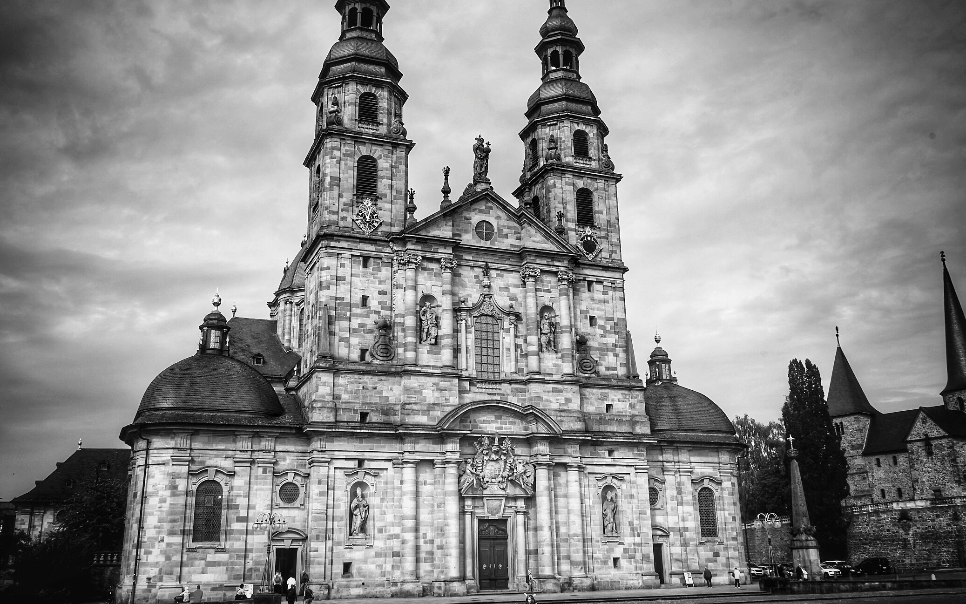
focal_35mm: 33
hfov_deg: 58.1
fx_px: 869
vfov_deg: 38.2
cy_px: 258
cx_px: 481
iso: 100
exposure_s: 1/125
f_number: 14
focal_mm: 28
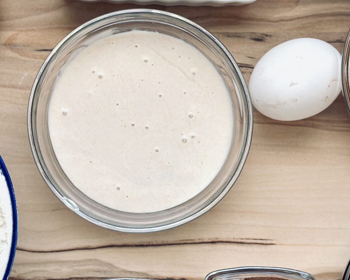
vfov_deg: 14.4
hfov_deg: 17.9
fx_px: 1108
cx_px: 134
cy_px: 93
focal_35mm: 107
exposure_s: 1/121
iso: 100
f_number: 1.78
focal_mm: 6.86
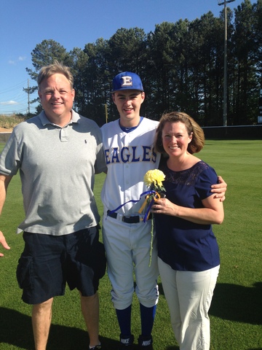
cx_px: 131
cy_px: 175
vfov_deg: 55.4
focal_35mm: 33
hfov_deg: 42.9
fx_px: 333
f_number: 2.4
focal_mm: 4.12
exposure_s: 1/1391
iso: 50
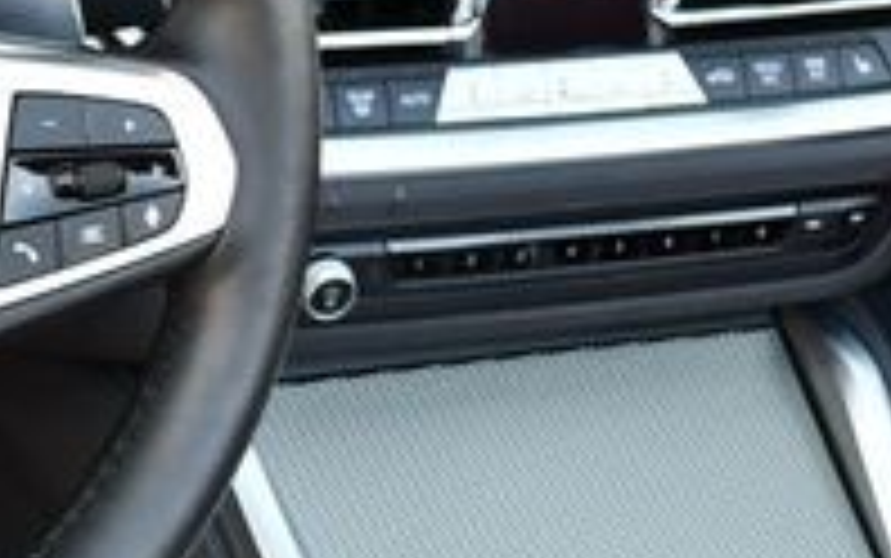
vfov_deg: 9.1
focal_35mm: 145
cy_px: 320
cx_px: -81
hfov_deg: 14.1
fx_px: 3523
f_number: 3.8
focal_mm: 22
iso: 560
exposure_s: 1/250
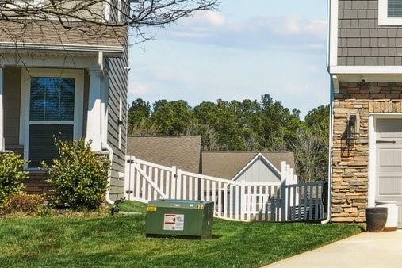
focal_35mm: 113
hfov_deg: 16.8
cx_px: 558
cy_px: 90
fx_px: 1262
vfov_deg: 12.1
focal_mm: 10.26
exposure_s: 1/400
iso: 100
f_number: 5.6
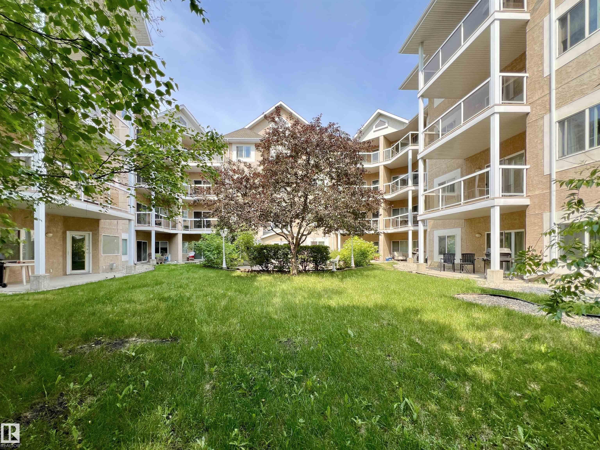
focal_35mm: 13
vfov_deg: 89.9
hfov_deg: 106.2
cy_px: 225
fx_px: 225
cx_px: 300
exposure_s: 1/464
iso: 32
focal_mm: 1.57
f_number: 1.8
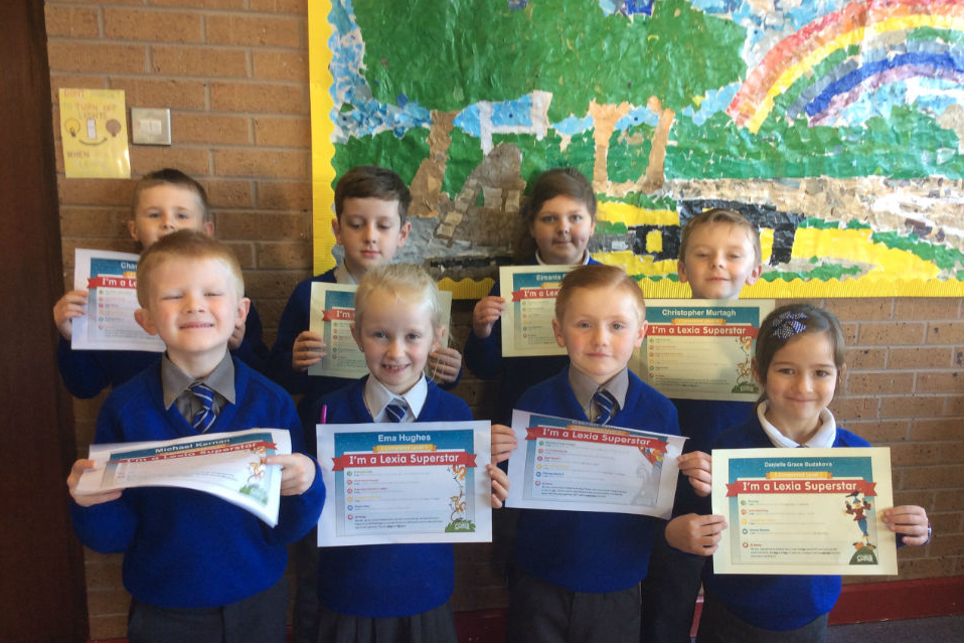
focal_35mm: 34
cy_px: 342
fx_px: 911
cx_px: 479
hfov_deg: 55.8
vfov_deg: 38.9
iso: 40
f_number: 2.4
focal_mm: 3.3
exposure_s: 1/24
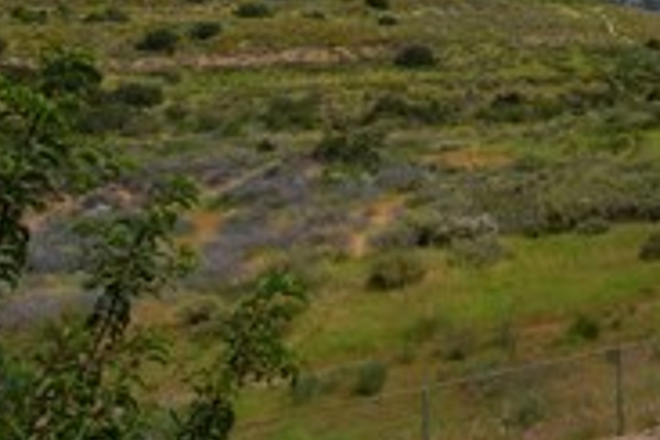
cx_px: 754
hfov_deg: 34.0
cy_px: -23
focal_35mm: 49
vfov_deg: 25.8
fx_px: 898
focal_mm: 14
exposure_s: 1/250
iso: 320
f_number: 14
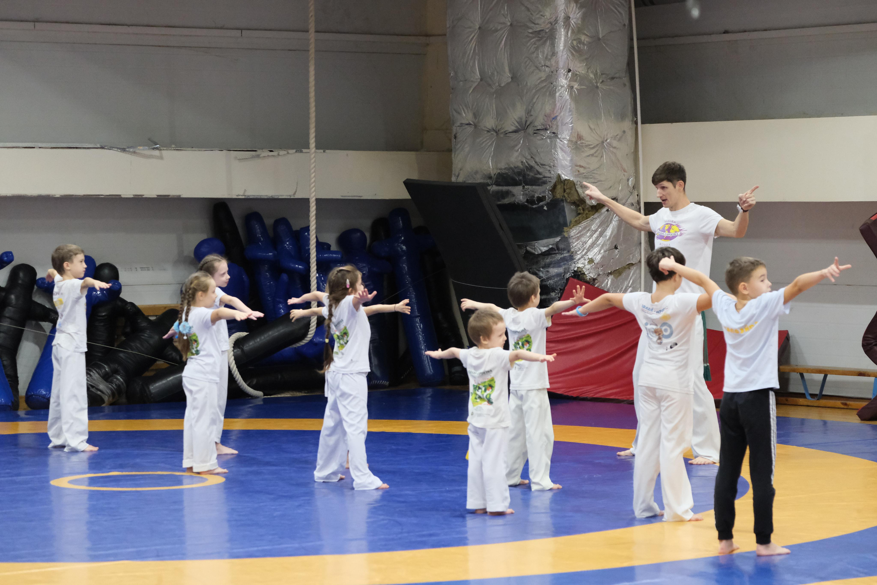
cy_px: 292
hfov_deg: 19.3
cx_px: 438
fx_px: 2582
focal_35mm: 106
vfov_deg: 12.9
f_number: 3.7
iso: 6400
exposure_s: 1/320
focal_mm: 70.5
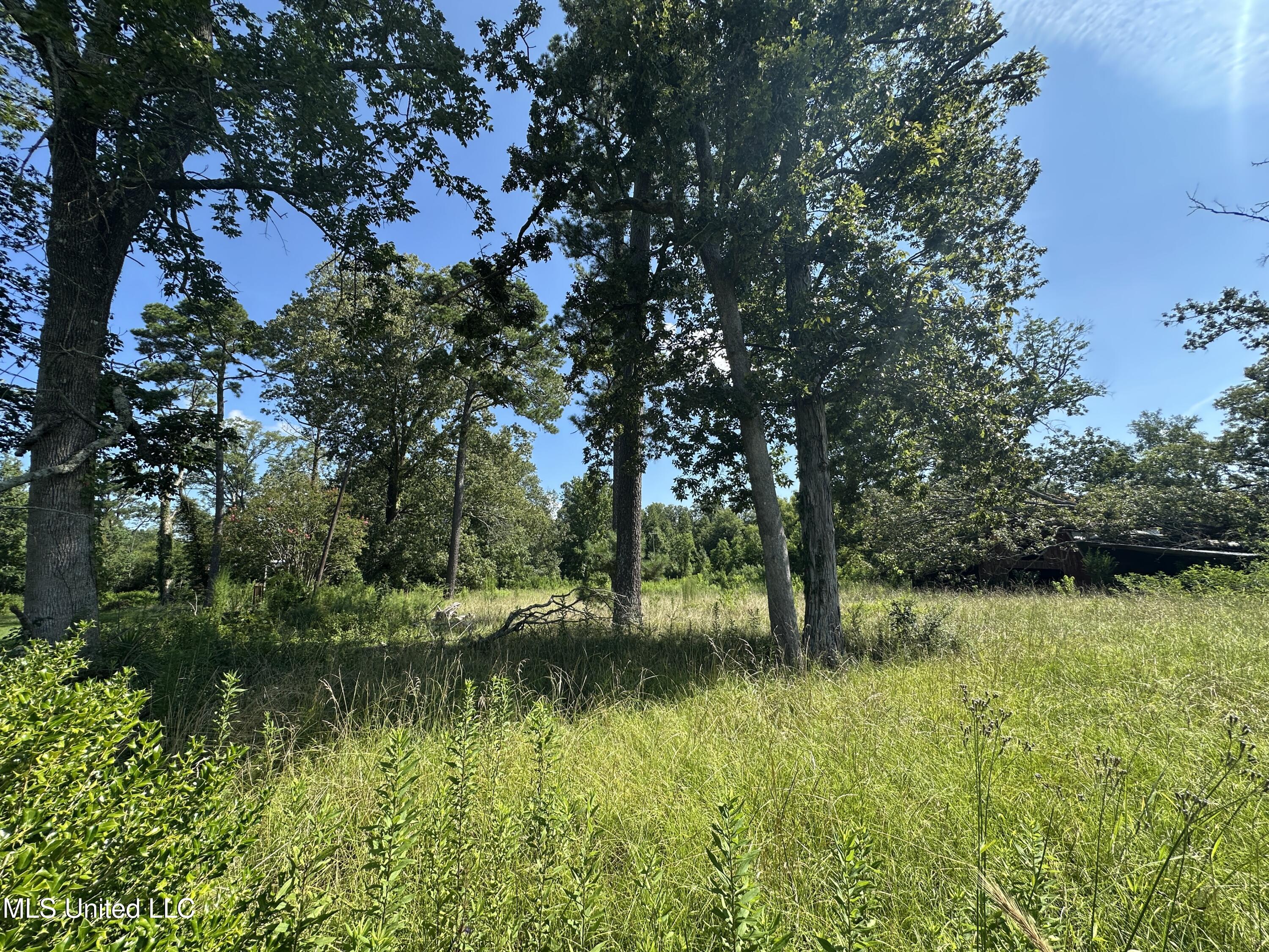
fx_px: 513
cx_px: 634
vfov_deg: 85.7
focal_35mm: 14
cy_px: 476
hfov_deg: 102.1
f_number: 2.2
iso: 40
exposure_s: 1/694
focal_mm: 2.22
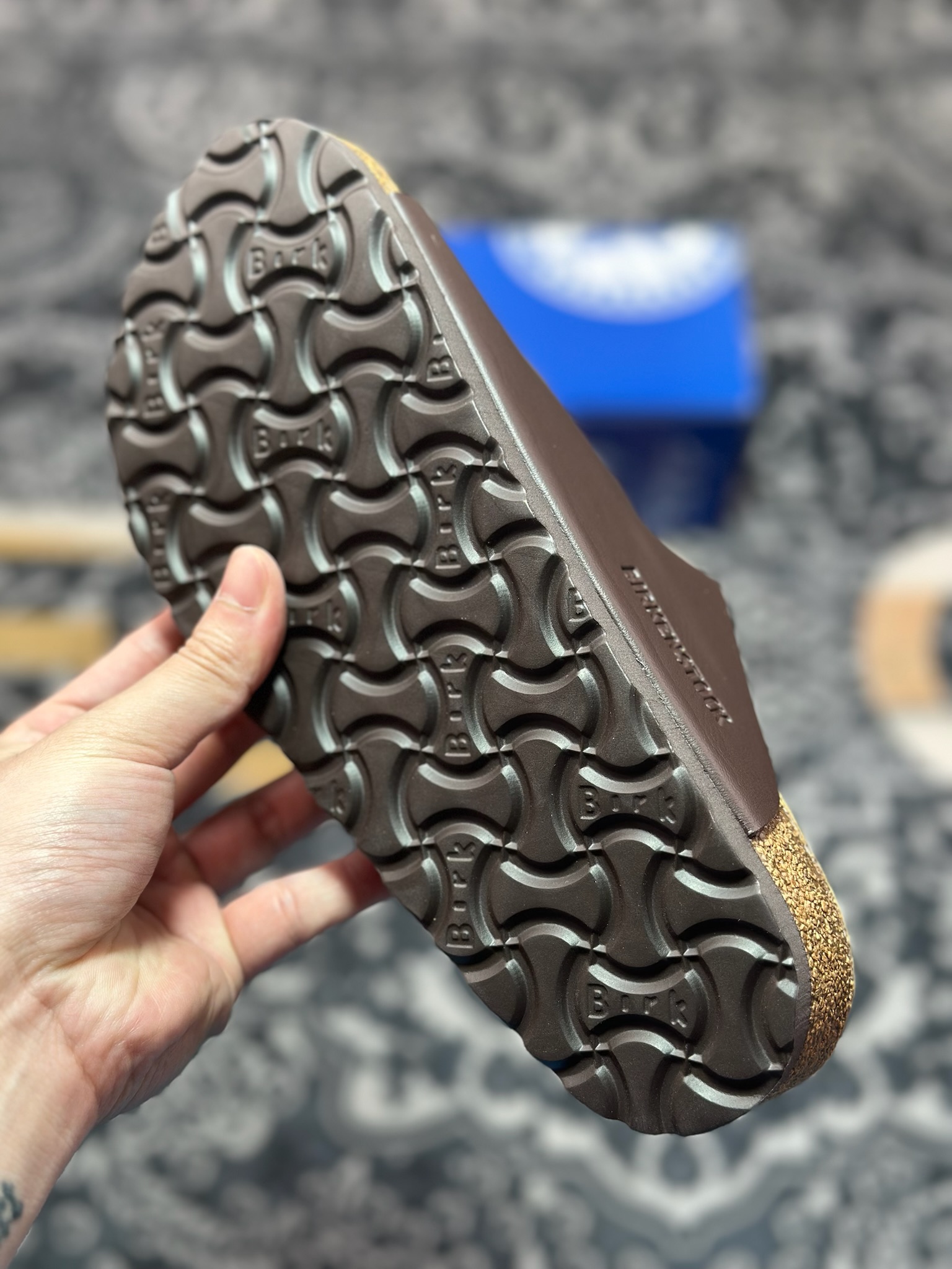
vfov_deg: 39.7
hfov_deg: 30.3
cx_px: 476
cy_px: 634
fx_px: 1760
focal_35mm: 48
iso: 80
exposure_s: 1/129
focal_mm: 6.86
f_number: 1.78
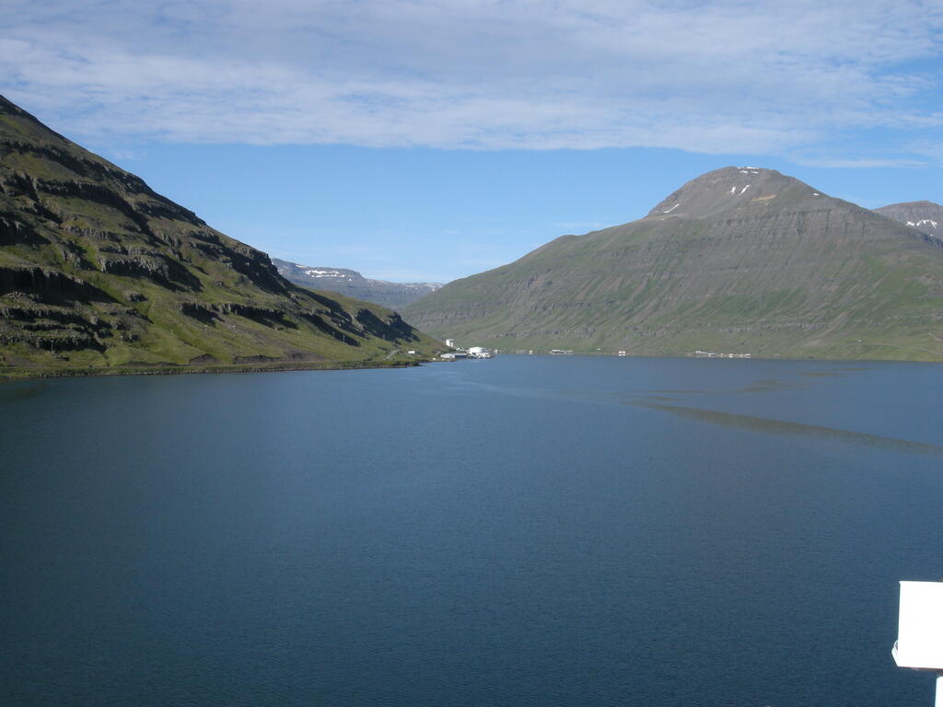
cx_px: 472
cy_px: 354
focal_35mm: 35
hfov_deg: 52.6
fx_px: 953
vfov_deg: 40.7
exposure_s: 1/365
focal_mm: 7.5
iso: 100
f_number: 6.1
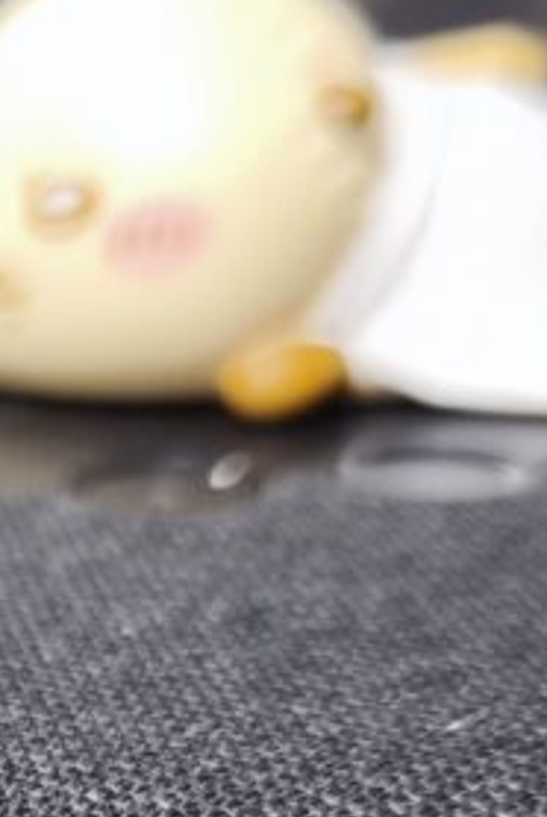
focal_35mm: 88
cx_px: -400
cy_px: 973
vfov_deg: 21.5
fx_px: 2001
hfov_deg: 14.0
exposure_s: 1/40
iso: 640
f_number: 1.6
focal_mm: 6.57
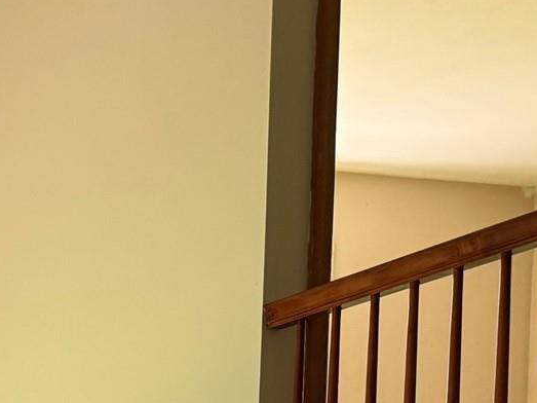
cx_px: -471
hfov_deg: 16.8
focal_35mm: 94
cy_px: 701
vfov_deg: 14.1
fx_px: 1458
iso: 200
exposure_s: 1/109
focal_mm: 6.76
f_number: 1.78
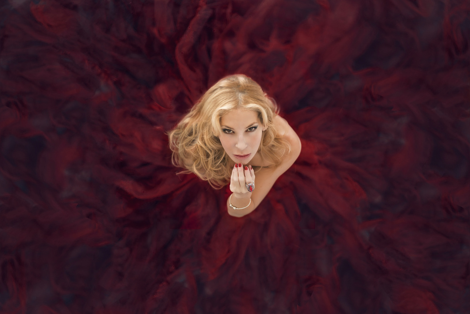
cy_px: 157
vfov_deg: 16.1
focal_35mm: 85
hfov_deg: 23.9
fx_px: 1110
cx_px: 235
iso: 125
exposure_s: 1/40
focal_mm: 85
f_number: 1.4
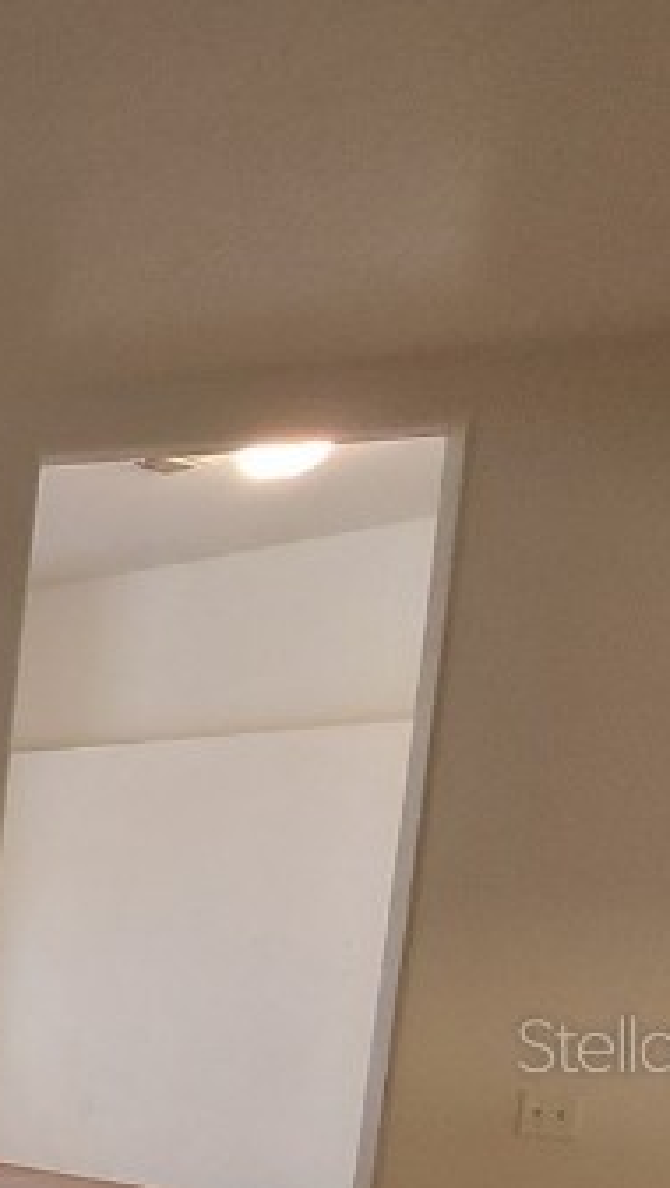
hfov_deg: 15.0
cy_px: 1043
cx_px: -956
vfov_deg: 43.7
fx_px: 1356
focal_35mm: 43
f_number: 2.2
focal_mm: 1.74
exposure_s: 1/60
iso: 250
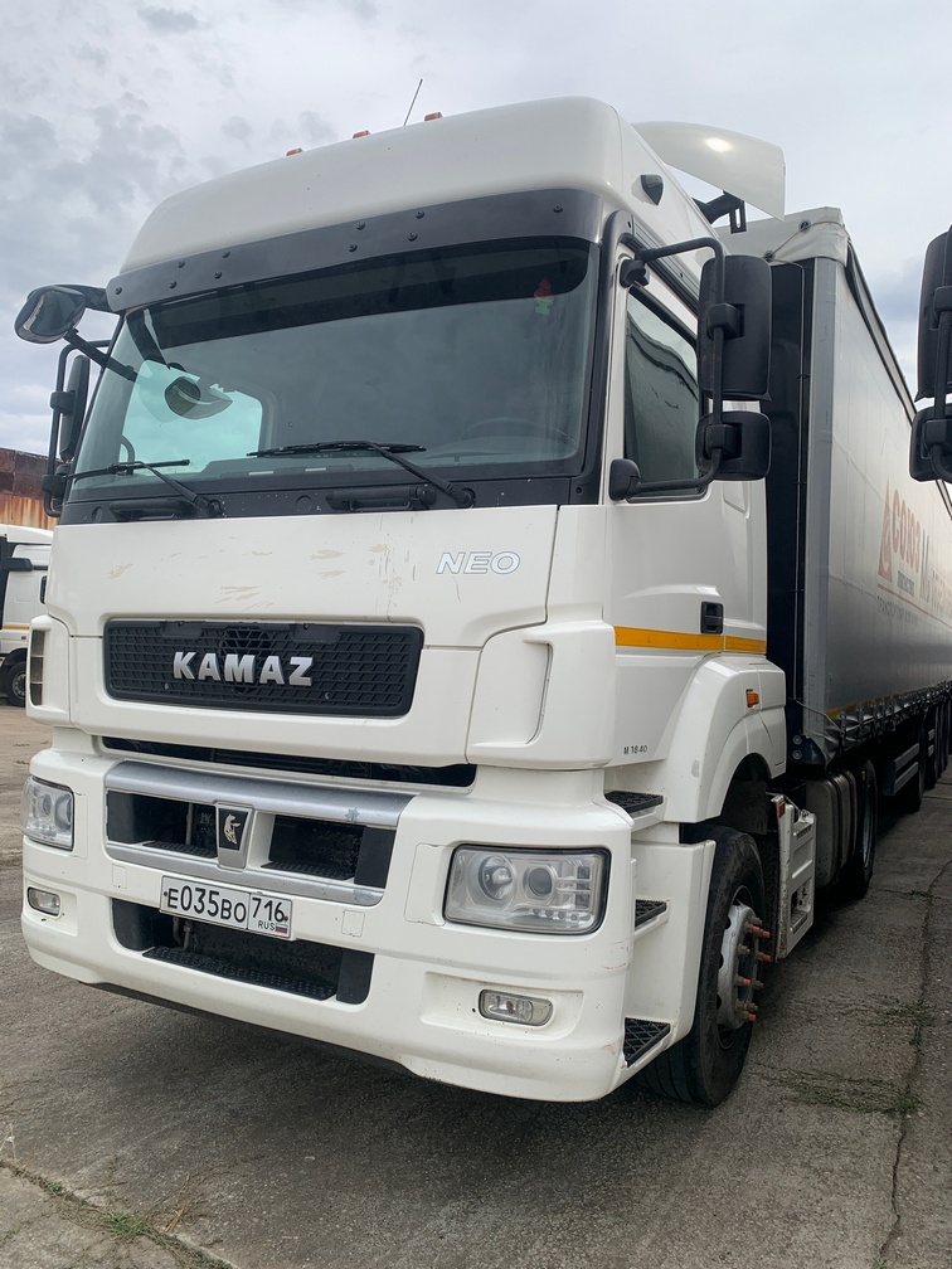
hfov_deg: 53.1
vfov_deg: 67.3
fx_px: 953
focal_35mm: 26
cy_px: 634
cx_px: 476
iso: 25
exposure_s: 1/1427
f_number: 1.8
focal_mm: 4.25
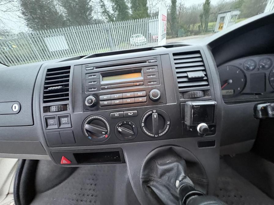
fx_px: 111
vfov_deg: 85.7
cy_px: 102
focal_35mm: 14
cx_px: 137
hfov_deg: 102.1
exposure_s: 1/30
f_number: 2.2
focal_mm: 2.22
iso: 1000
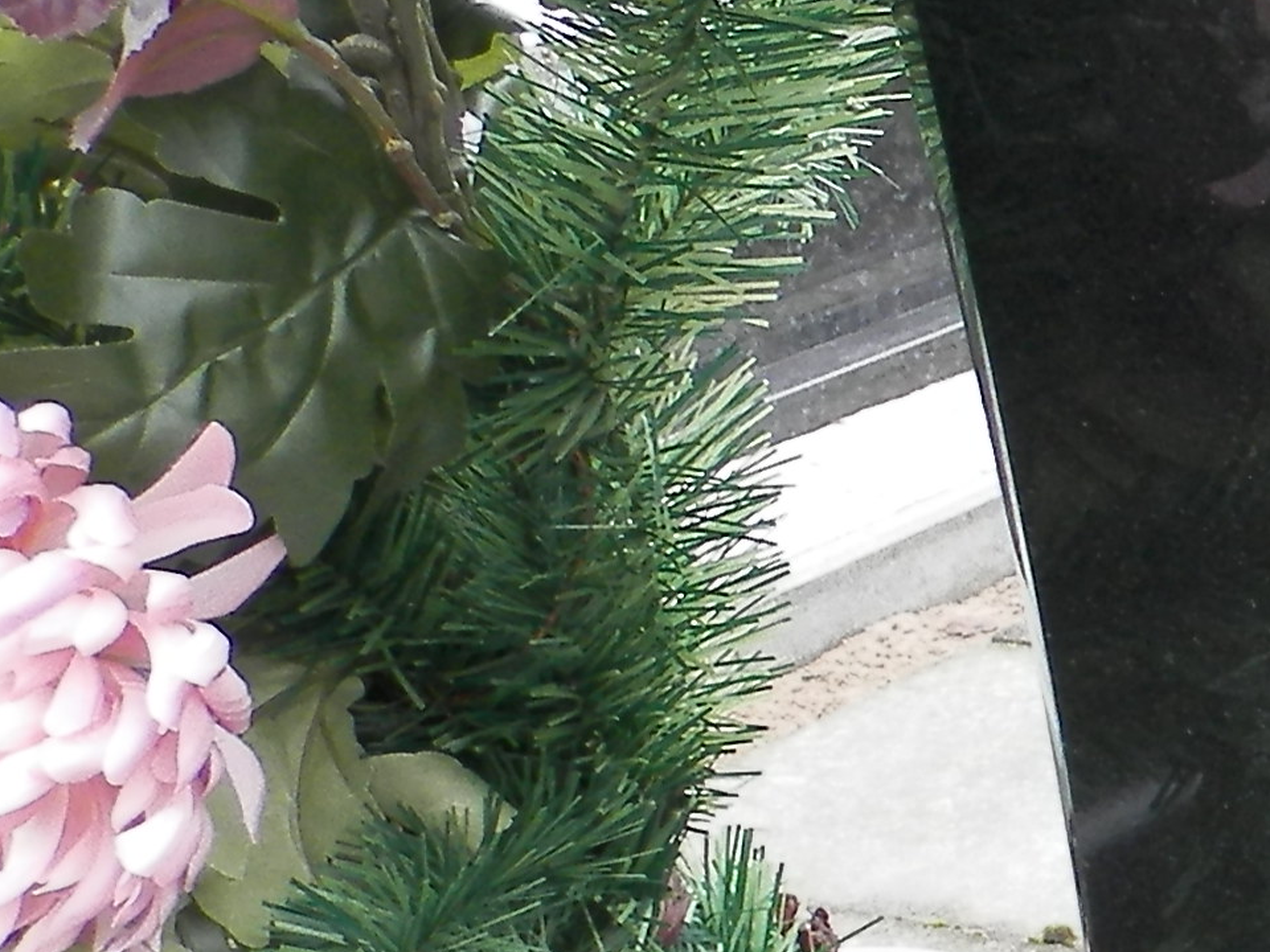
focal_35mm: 120
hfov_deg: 14.0
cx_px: 2471
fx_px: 4403
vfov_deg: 12.3
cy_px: 536
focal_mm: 4.5
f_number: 3.1
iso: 80
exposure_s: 1/30
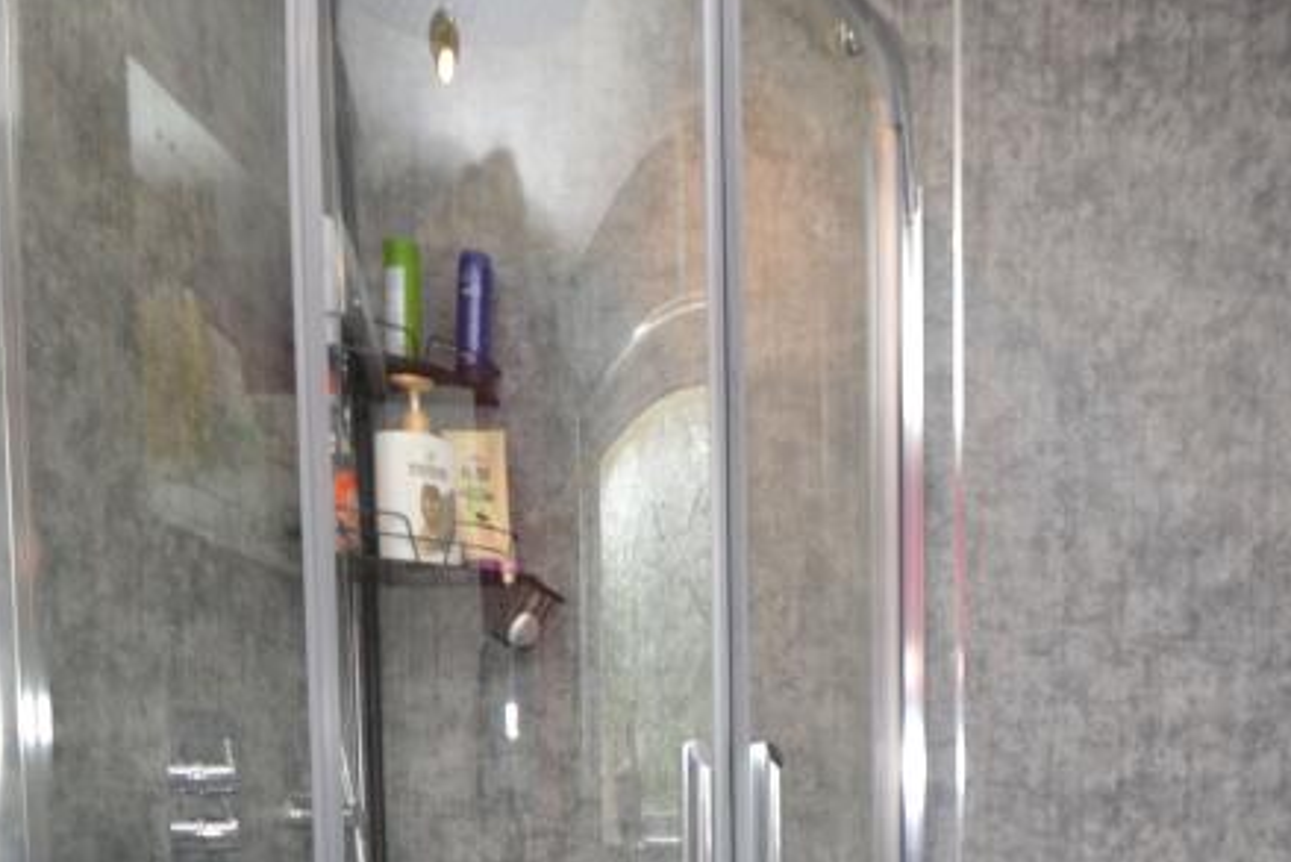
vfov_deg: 33.4
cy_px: 928
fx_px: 1255
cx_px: 947
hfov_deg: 52.4
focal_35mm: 35
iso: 400
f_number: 4.5
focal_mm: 10
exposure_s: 1/80
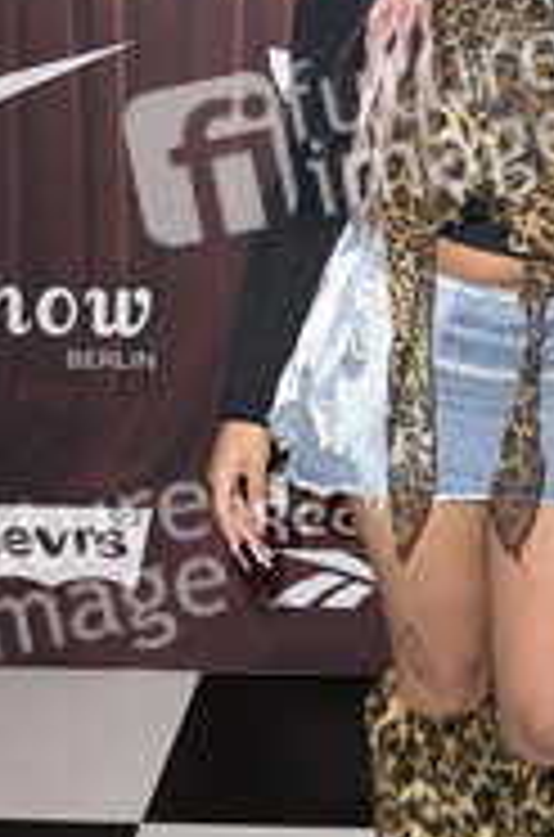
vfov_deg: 29.3
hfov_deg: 19.3
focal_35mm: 69
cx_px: 486
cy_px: 364
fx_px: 1602
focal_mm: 32
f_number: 4.5
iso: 400
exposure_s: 1/250
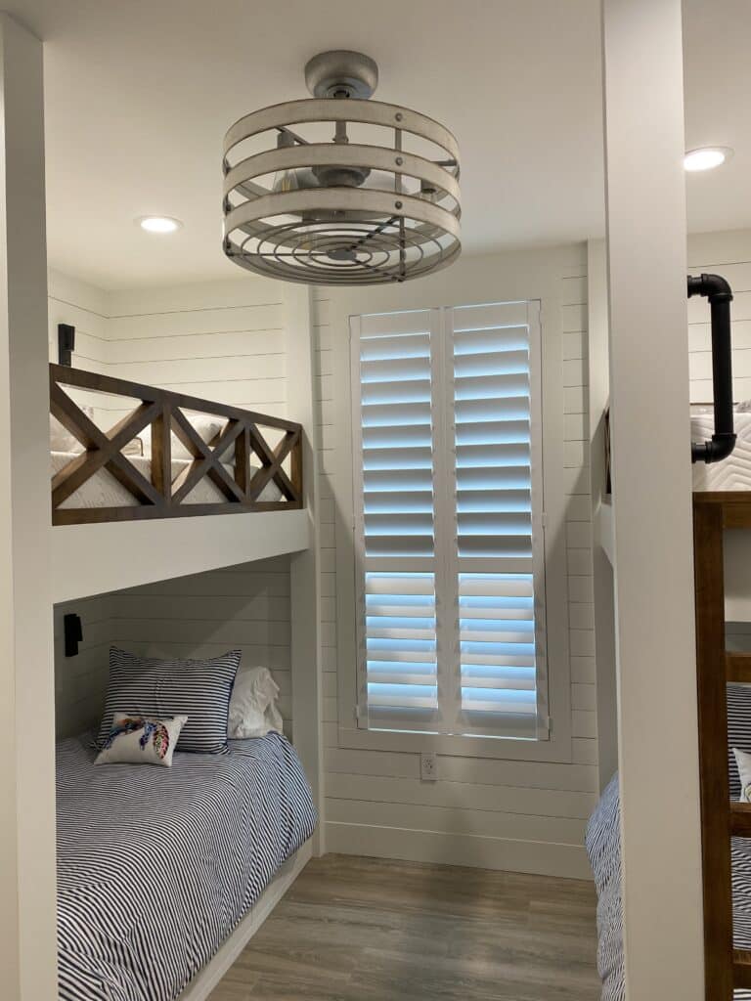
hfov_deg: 53.1
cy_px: 500
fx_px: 752
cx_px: 376
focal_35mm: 26
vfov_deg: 67.3
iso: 64
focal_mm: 4.25
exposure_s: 1/60
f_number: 1.8
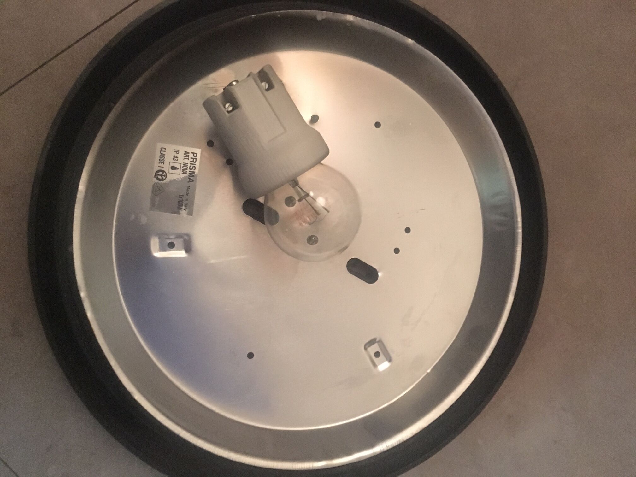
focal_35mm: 29
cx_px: 318
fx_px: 533
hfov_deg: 61.7
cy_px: 238
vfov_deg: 48.2
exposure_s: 1/17
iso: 320
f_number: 2.2
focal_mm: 4.15
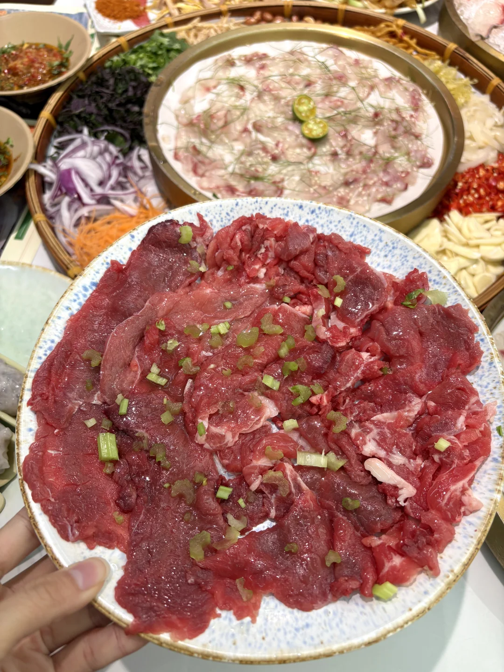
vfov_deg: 67.3
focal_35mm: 26
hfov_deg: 53.1
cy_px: 336
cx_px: 252
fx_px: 505
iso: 40
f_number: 1.6
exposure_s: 1/100
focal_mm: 5.96
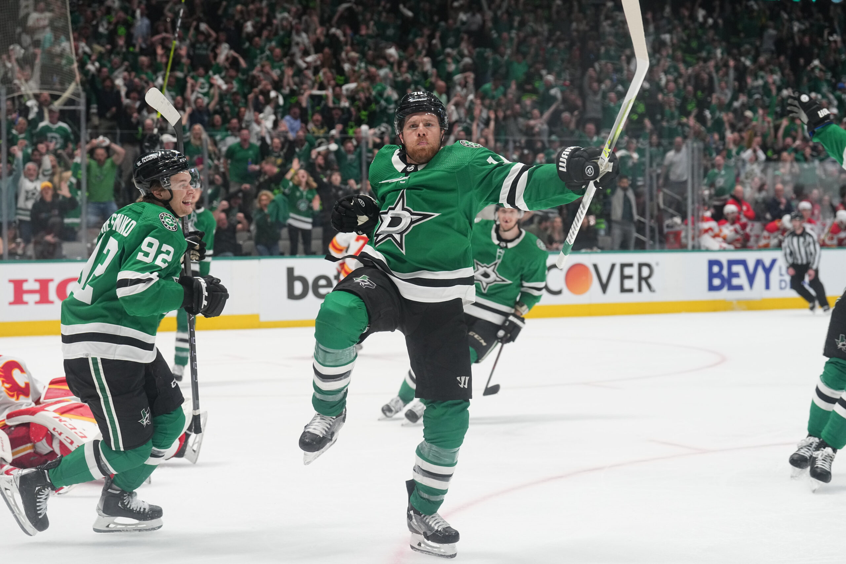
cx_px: 423
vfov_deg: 19.5
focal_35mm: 70
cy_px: 282
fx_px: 1645
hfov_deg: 28.8
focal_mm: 70
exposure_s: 1/1000
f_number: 4
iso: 2000
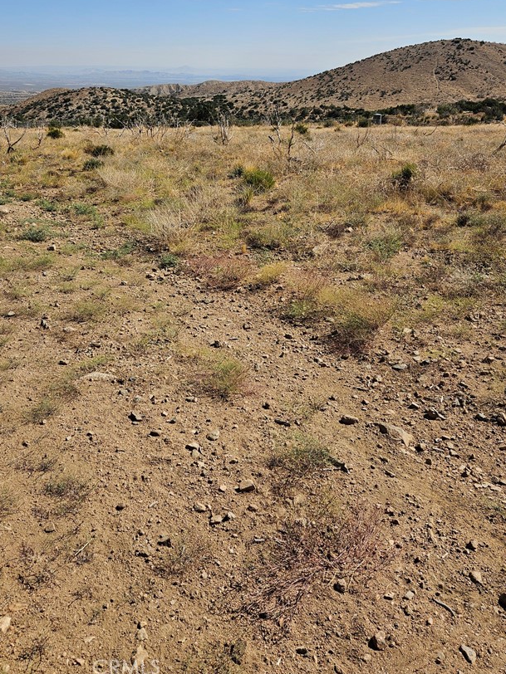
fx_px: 565
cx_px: 252
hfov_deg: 48.2
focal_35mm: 29
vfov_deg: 60.9
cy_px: 254
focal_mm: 5.4
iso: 25
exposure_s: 1/3333
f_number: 1.8
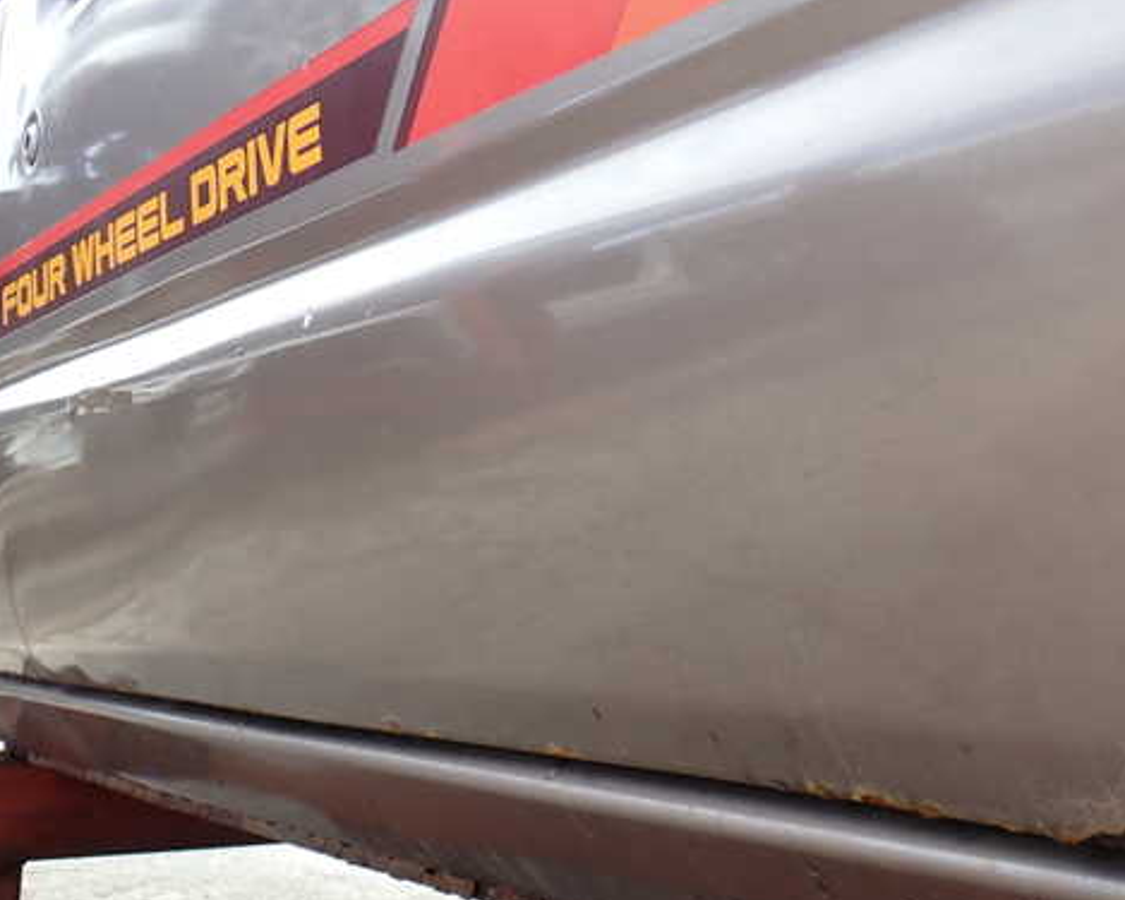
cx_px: 621
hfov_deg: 41.1
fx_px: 1498
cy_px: 456
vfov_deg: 33.4
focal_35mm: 45
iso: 100
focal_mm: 6.37
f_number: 3.5
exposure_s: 1/160
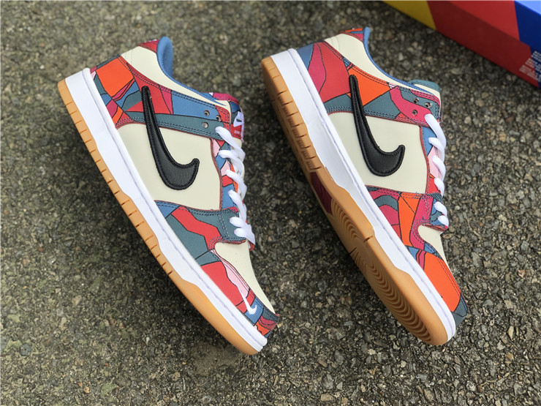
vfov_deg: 28.0
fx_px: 813
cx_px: 270
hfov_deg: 36.8
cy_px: 203
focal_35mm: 52
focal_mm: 6
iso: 16
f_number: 2.4
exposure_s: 1/185
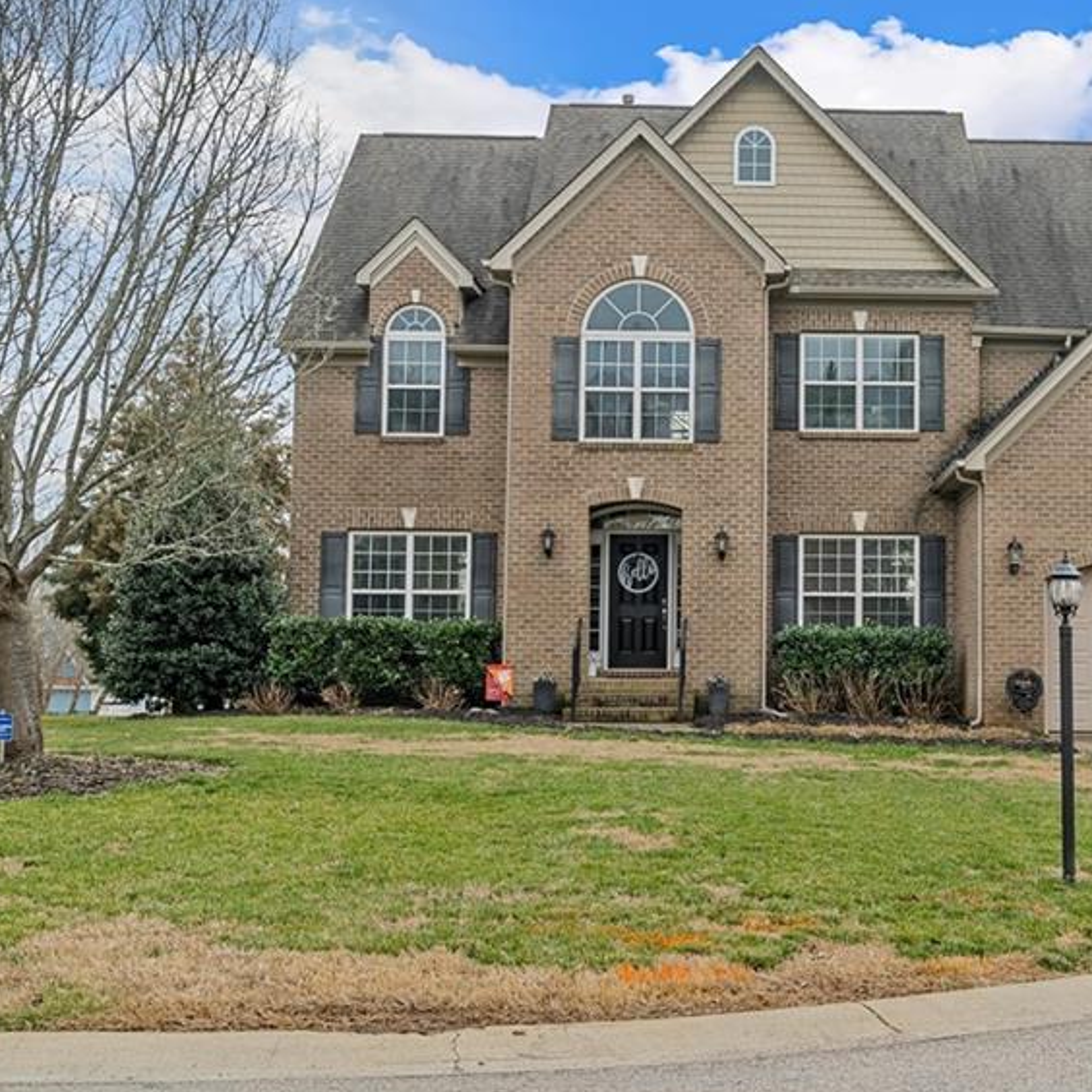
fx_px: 1927
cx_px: 848
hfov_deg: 31.0
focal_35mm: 54
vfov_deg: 31.6
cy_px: 501
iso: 250
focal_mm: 35
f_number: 8
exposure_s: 1/25
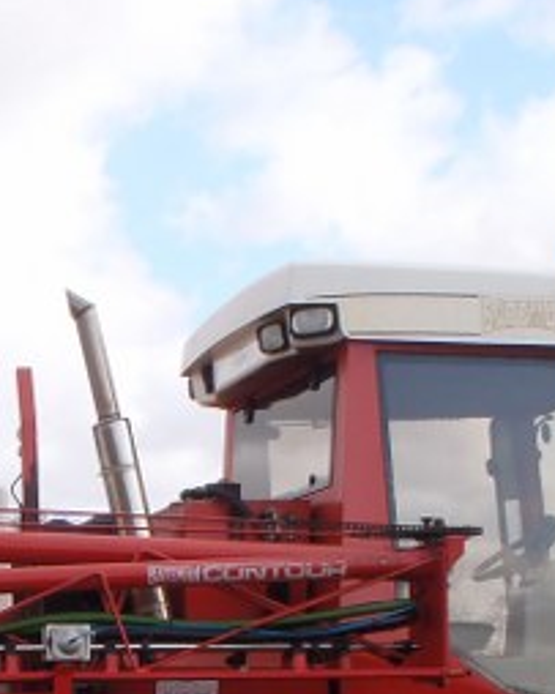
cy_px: 776
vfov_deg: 21.1
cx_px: -241
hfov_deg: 16.5
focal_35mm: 86
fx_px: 1767
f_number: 4.5
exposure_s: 1/320
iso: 80
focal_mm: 5
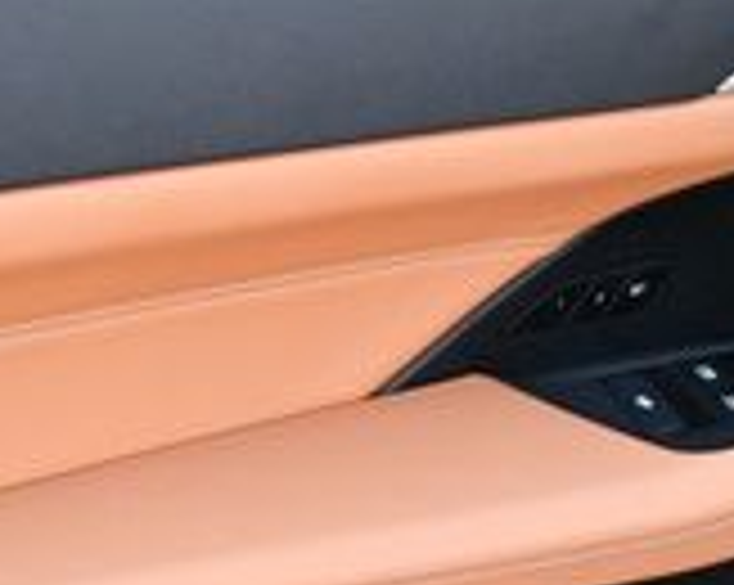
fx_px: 2886
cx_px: 140
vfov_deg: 11.5
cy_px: 482
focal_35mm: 133
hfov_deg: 14.4
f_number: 3.5
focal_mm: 18
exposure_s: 1/250
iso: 400
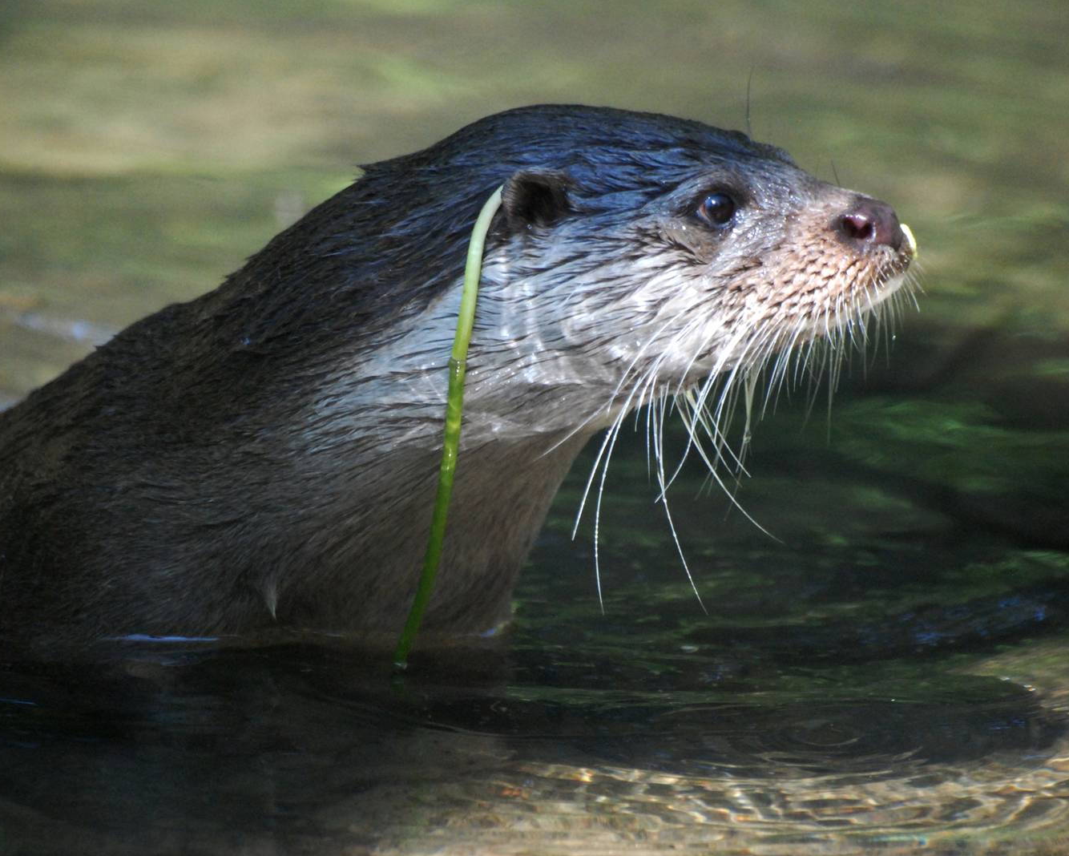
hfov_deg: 3.8
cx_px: 519
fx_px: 16045
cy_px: 428
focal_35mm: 507
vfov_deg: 3.1
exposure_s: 1/800
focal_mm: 300
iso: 1600
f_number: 5.6
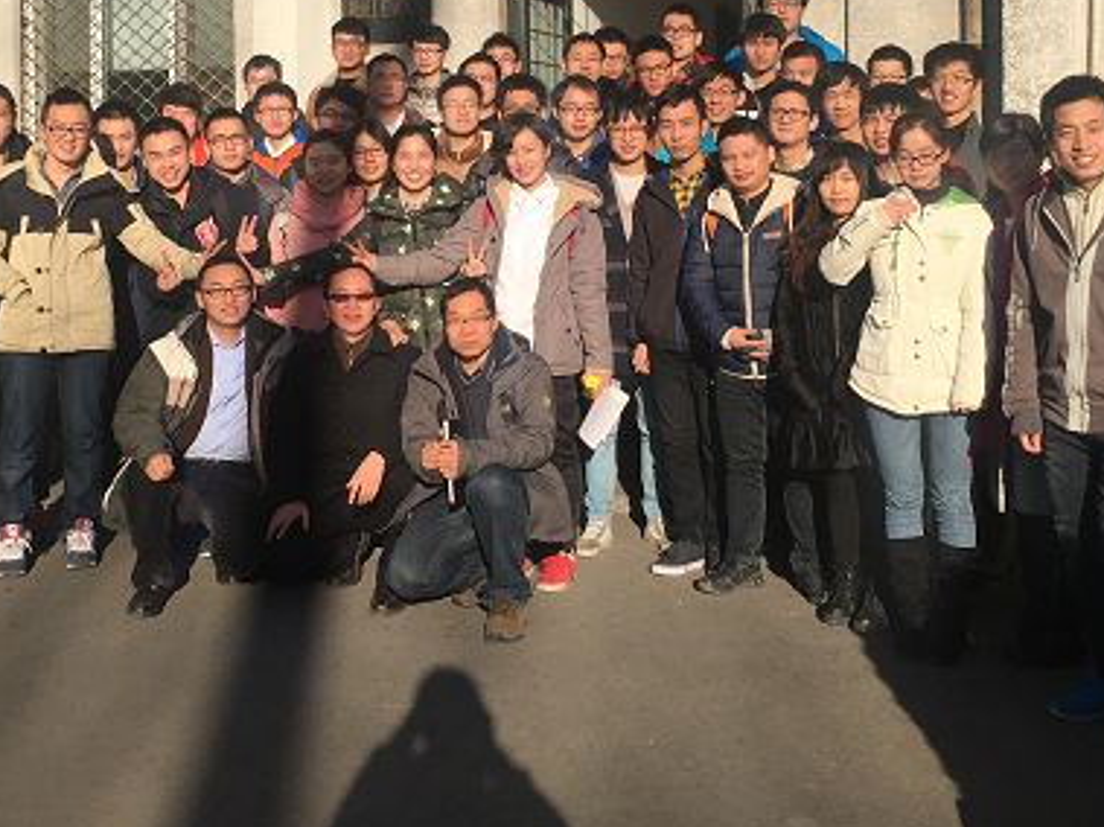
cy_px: 189
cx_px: 486
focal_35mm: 49
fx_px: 1562
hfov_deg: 38.9
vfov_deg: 29.1
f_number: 2.2
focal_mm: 4.15
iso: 32
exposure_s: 1/2198
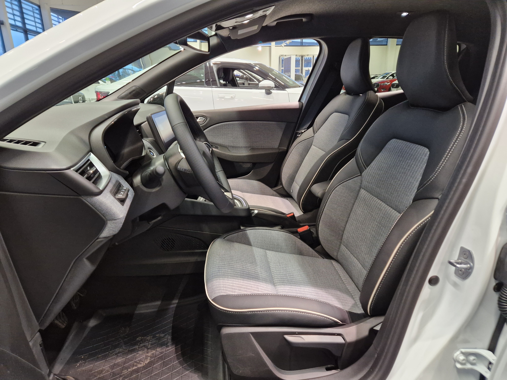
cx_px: 254
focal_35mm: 23
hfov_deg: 73.9
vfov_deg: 58.9
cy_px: 190
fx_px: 337
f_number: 1.8
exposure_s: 1/100
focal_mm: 5.4
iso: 320
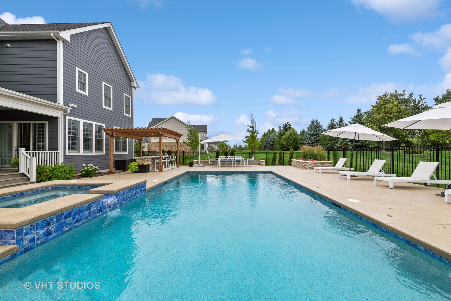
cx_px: 226
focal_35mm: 14
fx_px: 175
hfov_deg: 104.3
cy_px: 150
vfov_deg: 81.2
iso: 200
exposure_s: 1/500
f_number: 9.5
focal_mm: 14
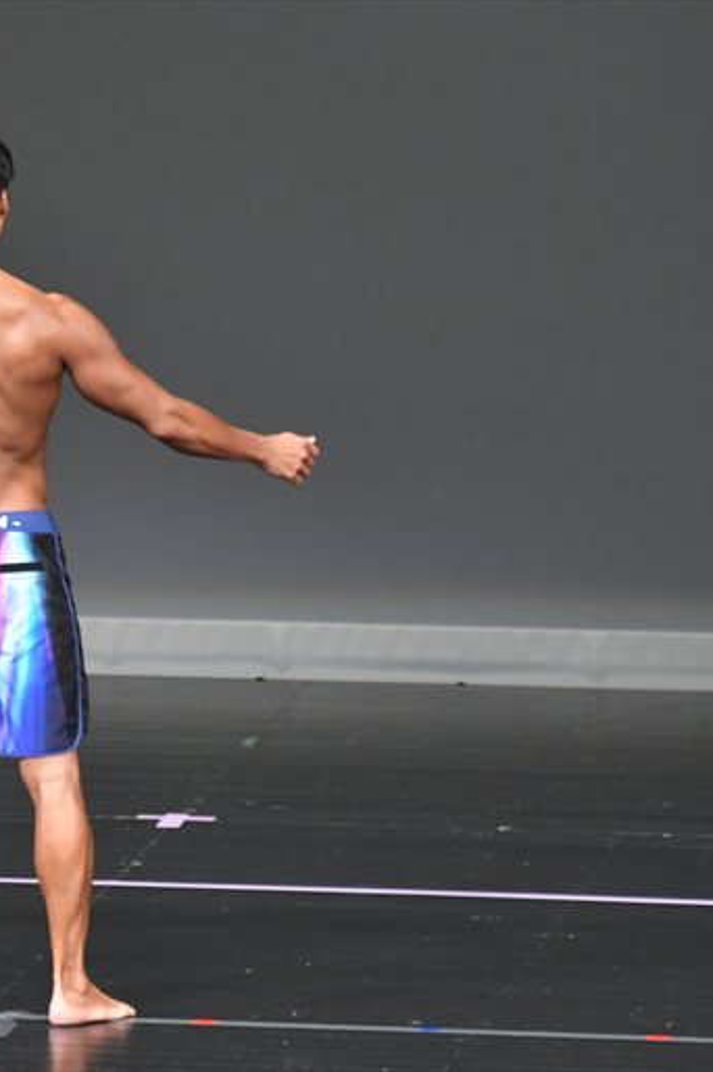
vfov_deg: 4.3
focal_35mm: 475
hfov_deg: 2.9
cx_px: 53
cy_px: 536
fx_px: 14129
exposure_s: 1/400
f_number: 5.6
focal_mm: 210
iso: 5000
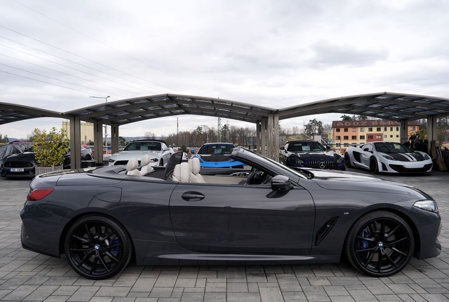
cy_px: 151
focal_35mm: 24
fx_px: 300
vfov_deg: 53.4
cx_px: 224
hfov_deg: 73.6
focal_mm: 24
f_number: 6.3
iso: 100
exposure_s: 1/160
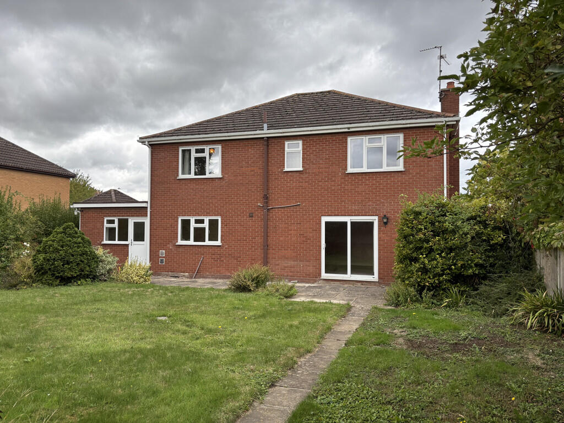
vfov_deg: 53.1
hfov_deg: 67.3
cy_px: 212
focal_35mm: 26
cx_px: 282
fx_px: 424
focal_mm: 5.96
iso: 50
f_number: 1.6
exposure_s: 1/775
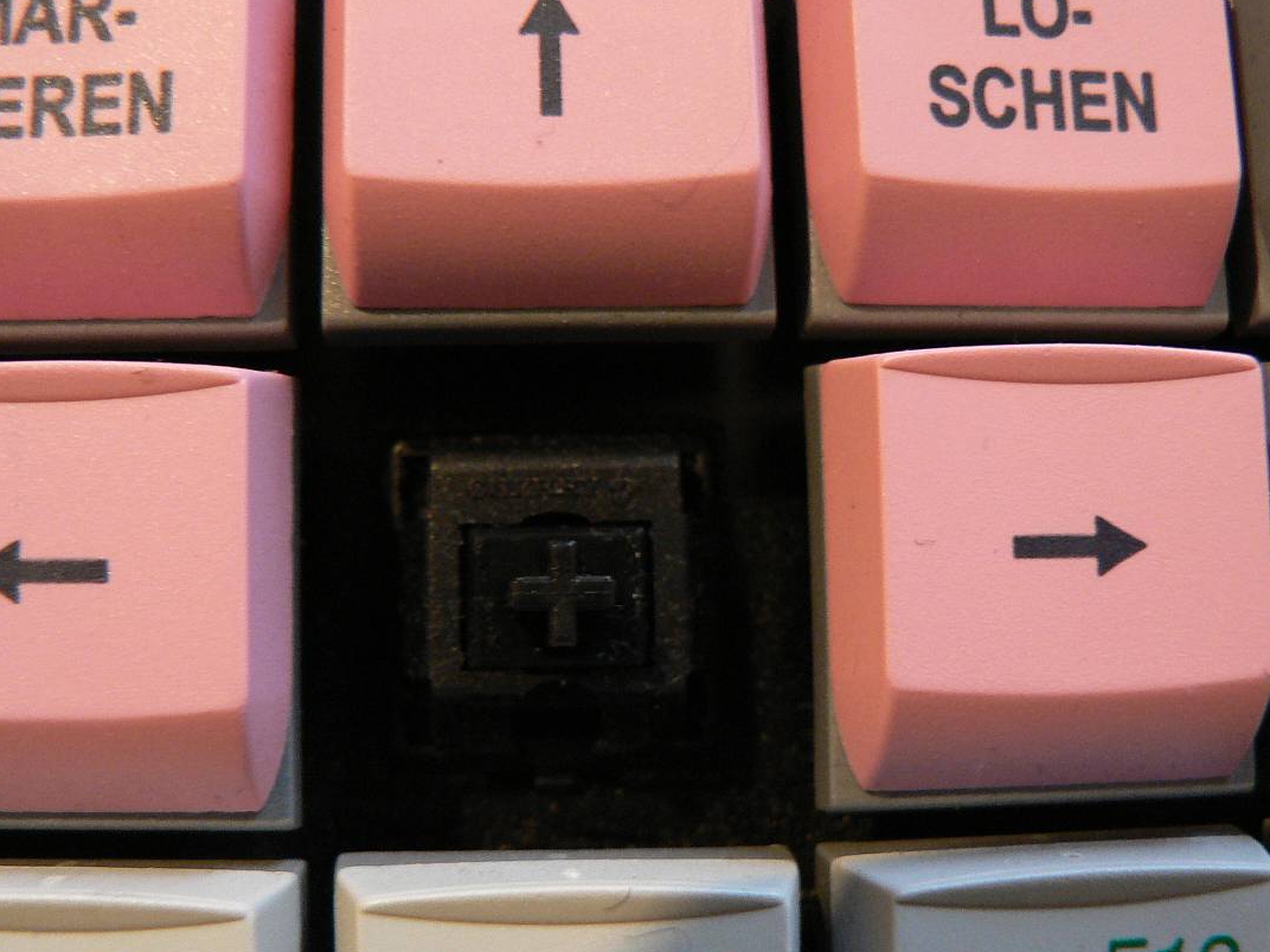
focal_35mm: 43
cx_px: 539
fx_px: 1578
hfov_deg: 43.7
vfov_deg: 33.6
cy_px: 476
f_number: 2.8
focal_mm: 6
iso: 200
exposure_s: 1/4
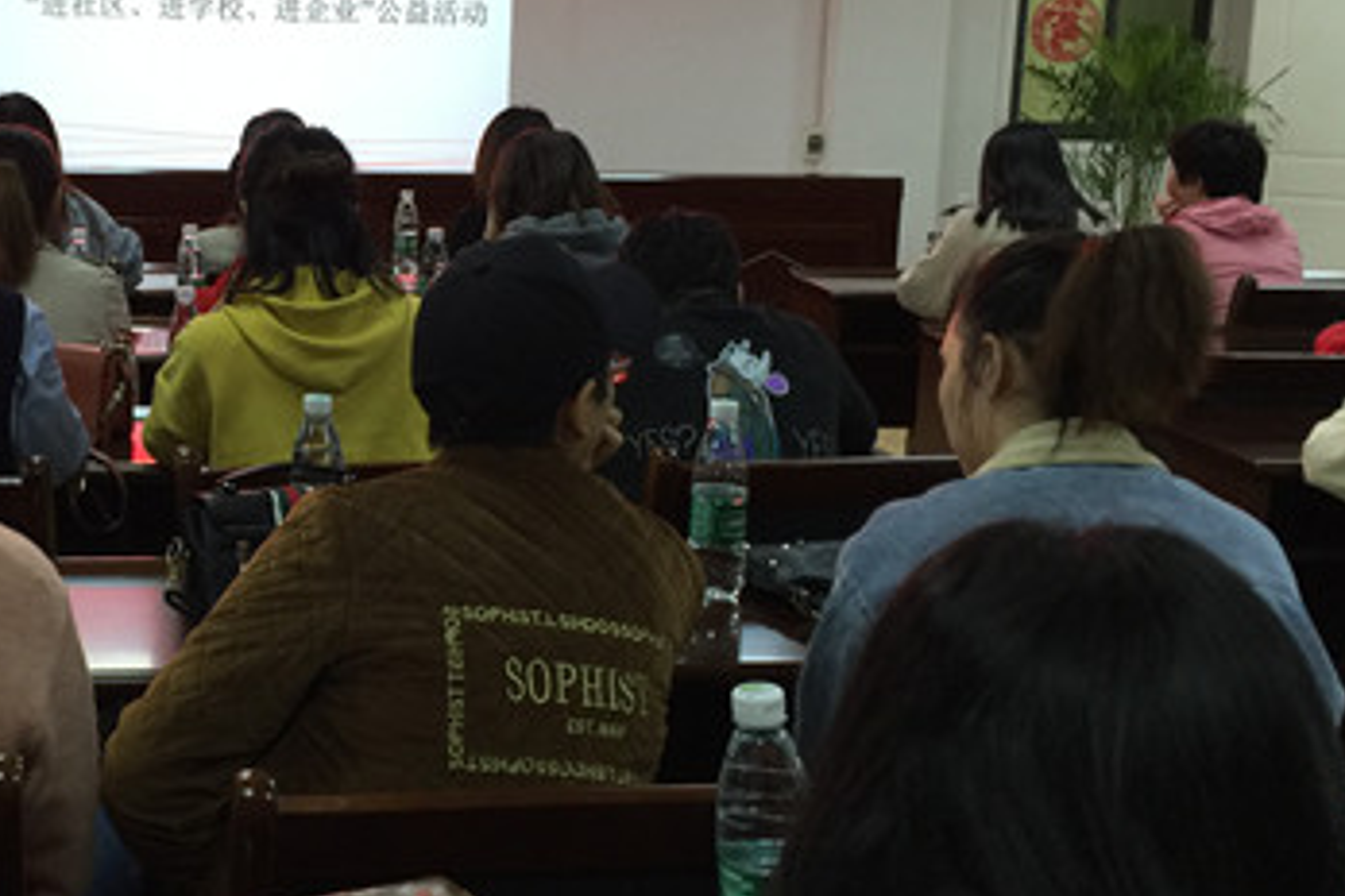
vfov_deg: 26.0
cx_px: 263
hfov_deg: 36.8
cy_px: 390
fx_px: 1943
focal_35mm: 52
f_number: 2.2
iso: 80
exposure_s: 1/33
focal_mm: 4.15
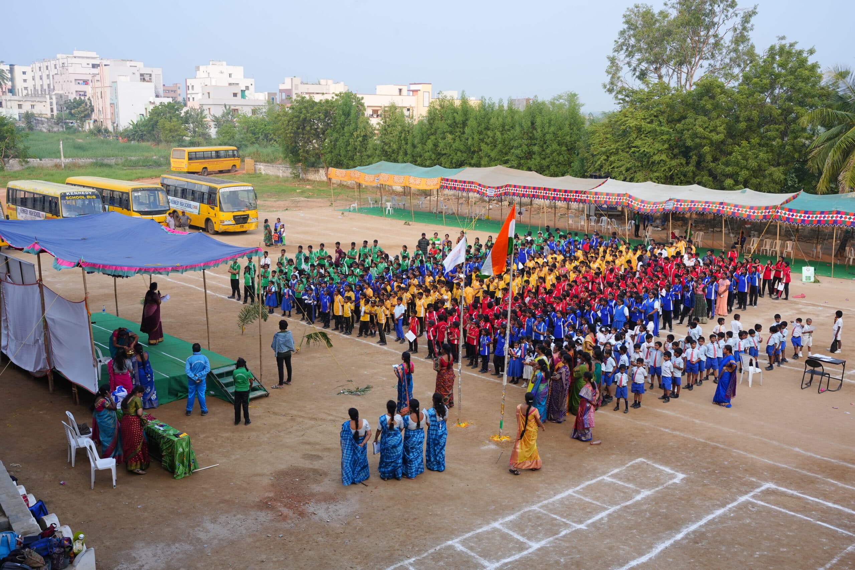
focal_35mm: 36
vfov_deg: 36.9
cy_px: 285
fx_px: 855
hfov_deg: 53.1
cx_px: 428
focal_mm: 36
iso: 400
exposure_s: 1/125
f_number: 10
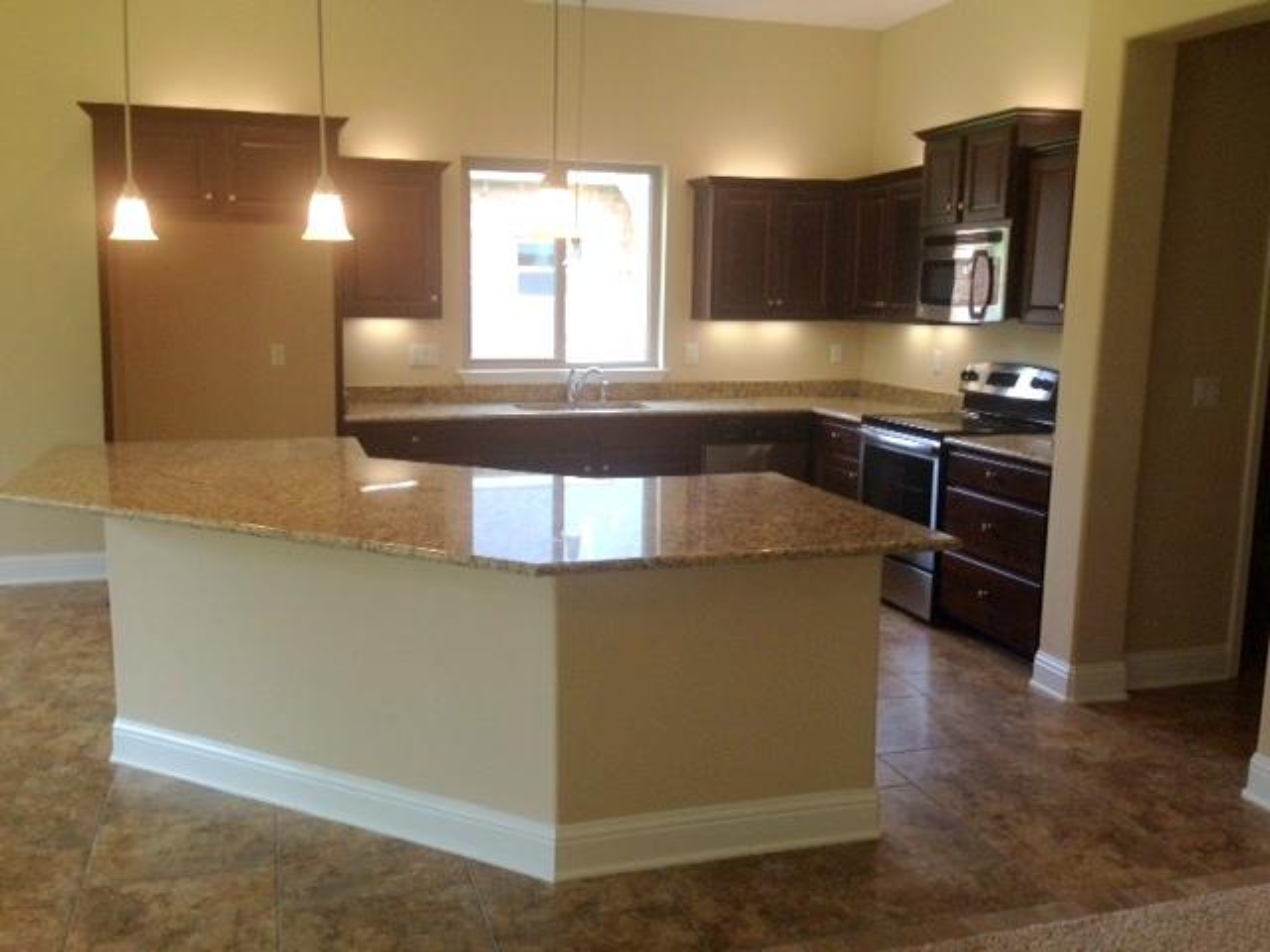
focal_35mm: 33
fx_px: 1211
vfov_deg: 42.9
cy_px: 476
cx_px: 635
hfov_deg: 55.4
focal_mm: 4.12
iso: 64
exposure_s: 1/60
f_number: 2.4
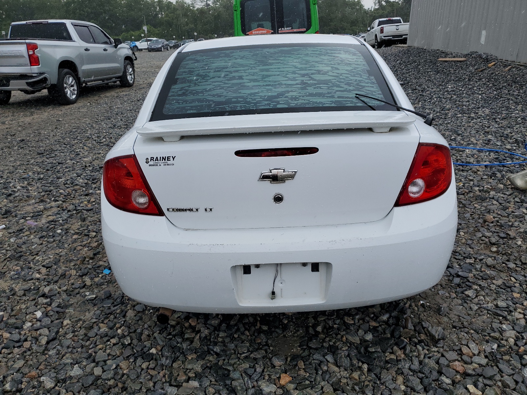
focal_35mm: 26
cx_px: 264
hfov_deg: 67.3
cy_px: 198
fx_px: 396
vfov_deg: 53.1
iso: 50
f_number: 1.5
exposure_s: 1/2000
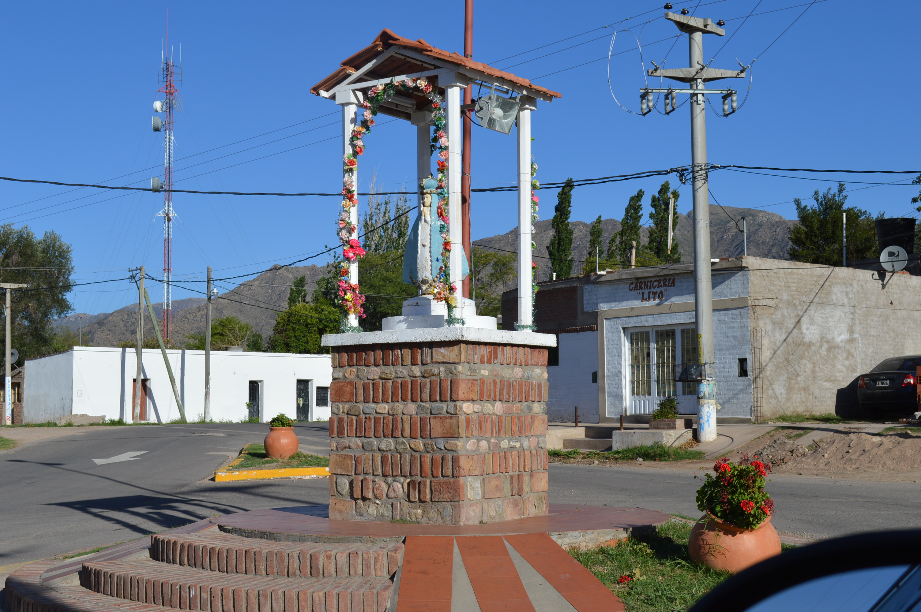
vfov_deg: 25.7
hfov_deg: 37.9
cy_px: 306
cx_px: 460
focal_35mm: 52
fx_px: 1342
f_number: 9
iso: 100
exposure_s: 1/320
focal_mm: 35
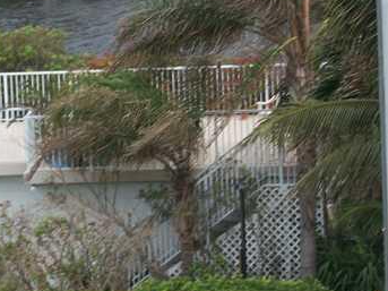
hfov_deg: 8.1
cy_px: 140
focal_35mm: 245
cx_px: 43
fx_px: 2745
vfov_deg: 6.1
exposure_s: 1/80
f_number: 5.7
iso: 80
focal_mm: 18.8
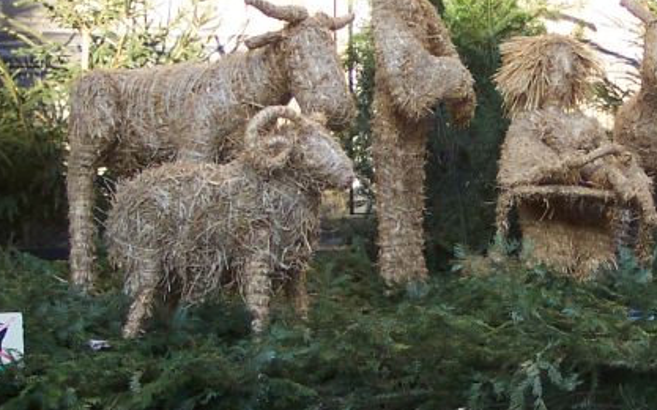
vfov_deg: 14.2
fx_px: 1646
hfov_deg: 22.1
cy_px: 210
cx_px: 570
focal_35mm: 92
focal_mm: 8
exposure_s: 1/350
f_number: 2.8
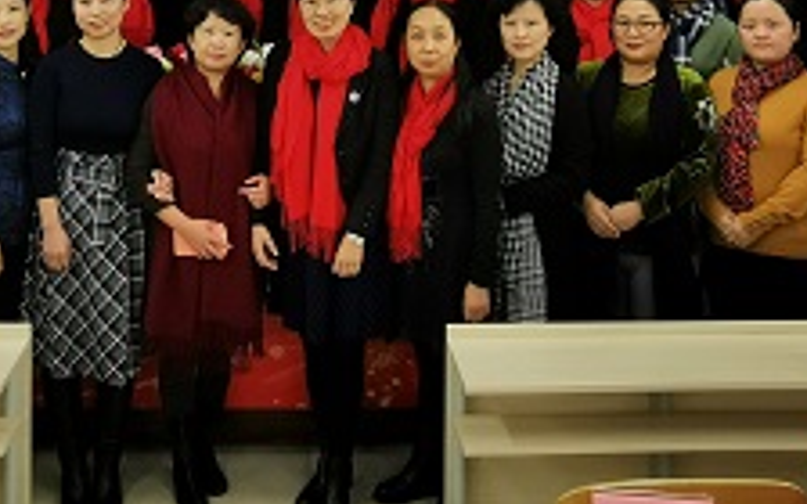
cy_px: -135
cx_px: 306
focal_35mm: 52
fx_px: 1144
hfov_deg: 38.6
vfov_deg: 22.5
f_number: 2.2
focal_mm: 2.26
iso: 125
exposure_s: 1/33.3
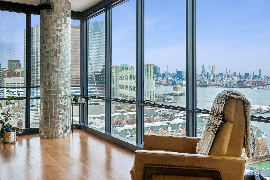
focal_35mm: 34
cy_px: 90
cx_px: 135
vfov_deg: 38.9
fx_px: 255
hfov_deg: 55.8
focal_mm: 34
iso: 400
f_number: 8
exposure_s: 1/200
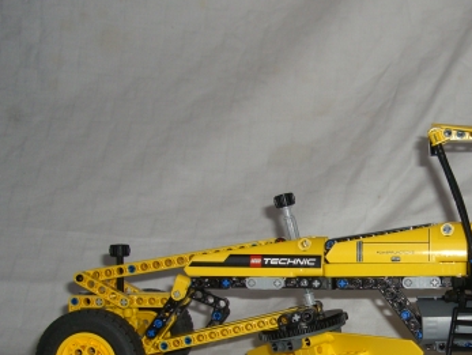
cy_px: 287
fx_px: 955
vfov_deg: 20.8
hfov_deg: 27.0
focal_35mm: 70
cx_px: 403
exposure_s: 1/60
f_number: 2.8
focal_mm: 7.9
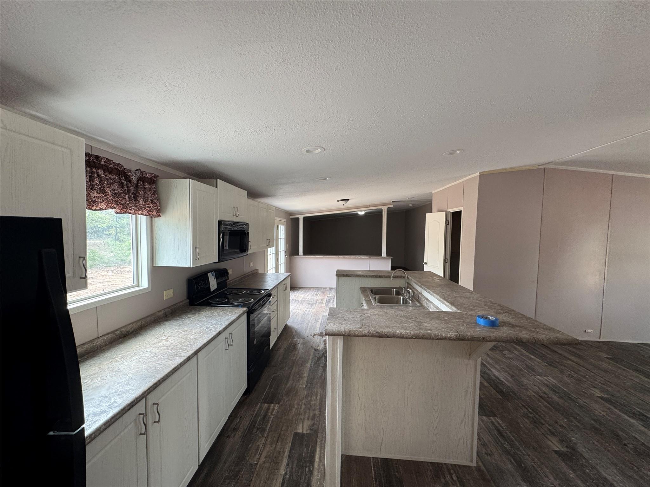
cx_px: 325
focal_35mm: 14
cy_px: 244
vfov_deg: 85.7
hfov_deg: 102.1
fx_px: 263
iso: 160
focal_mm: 2.22
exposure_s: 1/99
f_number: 2.2
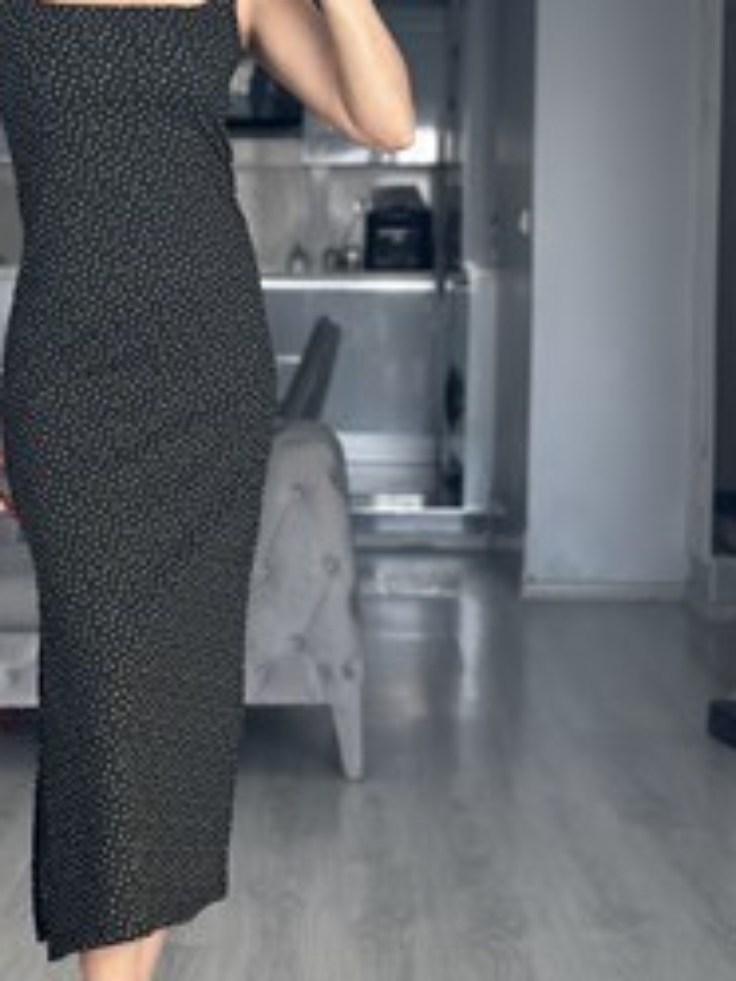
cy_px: 400
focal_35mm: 98
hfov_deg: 15.0
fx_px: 2778
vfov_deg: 20.0
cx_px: 103
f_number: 1.78
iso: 100
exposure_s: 1/122
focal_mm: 6.86
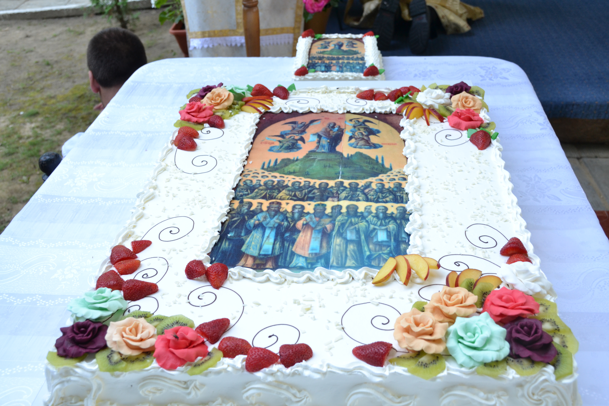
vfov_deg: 33.0
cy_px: 203
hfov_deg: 47.9
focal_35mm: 40
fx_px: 685
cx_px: 304
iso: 400
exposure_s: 1/80
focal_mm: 27
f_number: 5.6
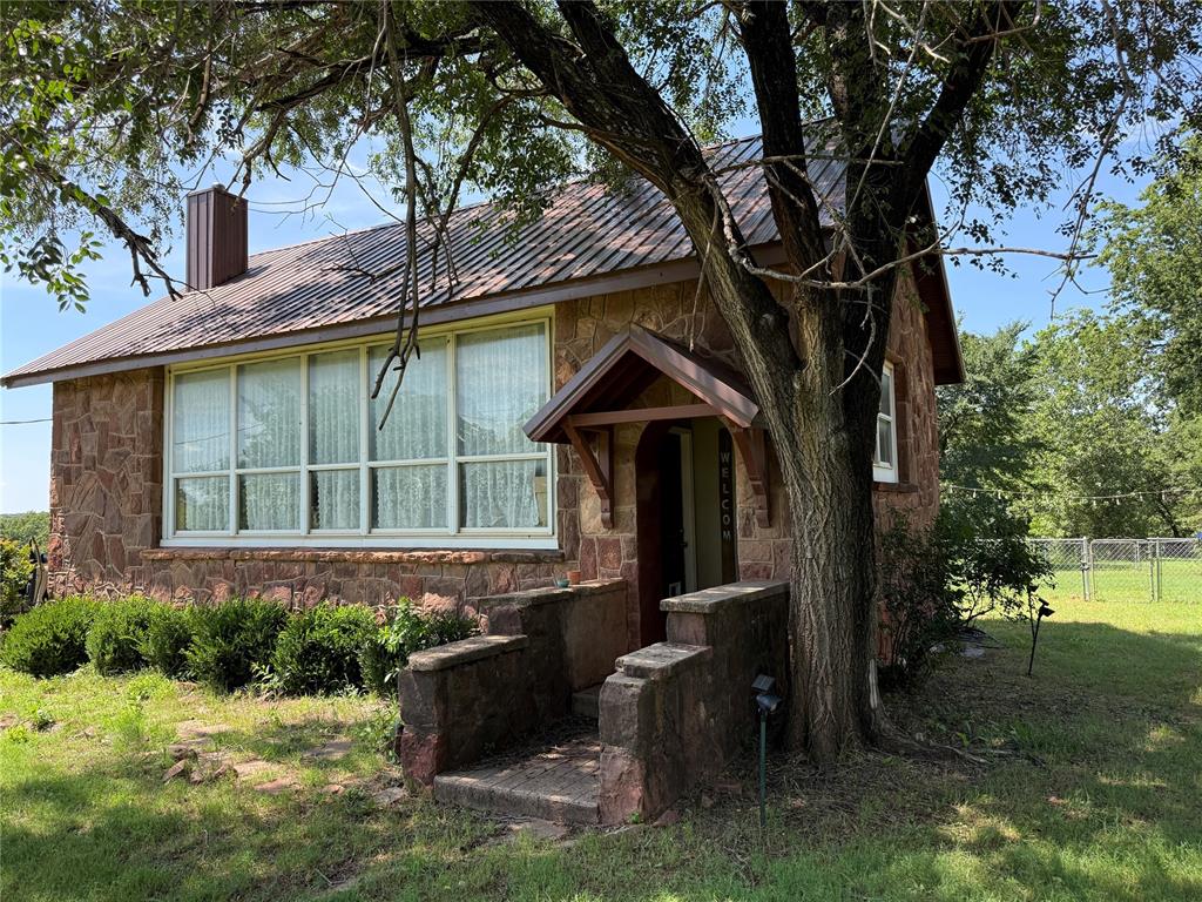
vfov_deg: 56.8
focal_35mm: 24
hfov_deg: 71.6
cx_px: 601
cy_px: 451
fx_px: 833
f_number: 1.78
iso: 100
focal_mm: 6.76
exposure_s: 1/1005
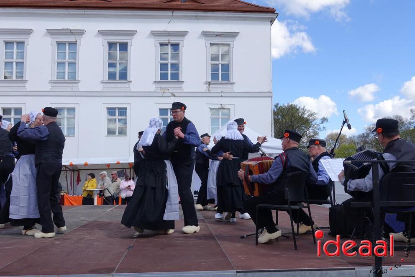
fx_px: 415
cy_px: 138
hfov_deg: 53.1
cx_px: 208
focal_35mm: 36
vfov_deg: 36.9
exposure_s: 1/320
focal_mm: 13.34
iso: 125
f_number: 5.6
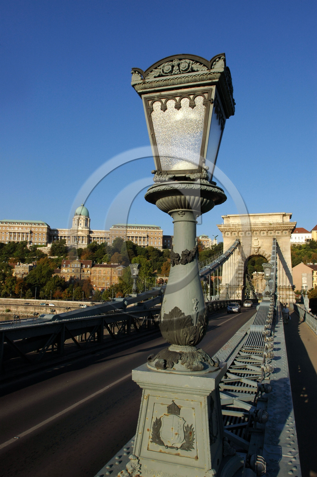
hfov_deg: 50.3
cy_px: 238
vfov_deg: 70.5
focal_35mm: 26
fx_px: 337
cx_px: 158
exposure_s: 1/100
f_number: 16
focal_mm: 17
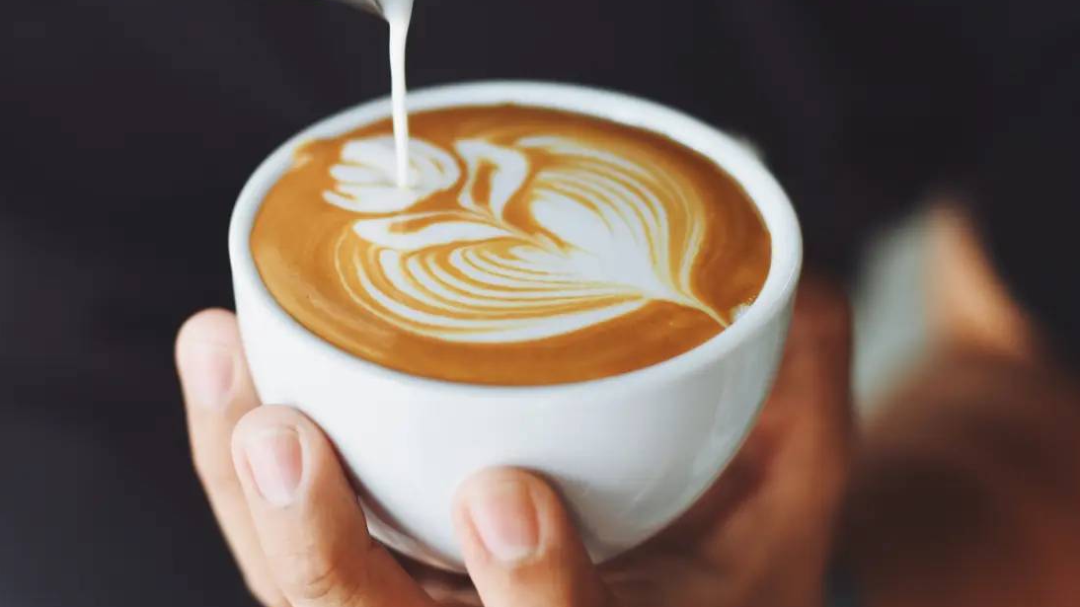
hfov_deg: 26.7
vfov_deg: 15.3
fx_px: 2262
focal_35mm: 79
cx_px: 370
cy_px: 265
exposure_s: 1/125
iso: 250
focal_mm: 50
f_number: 2.8
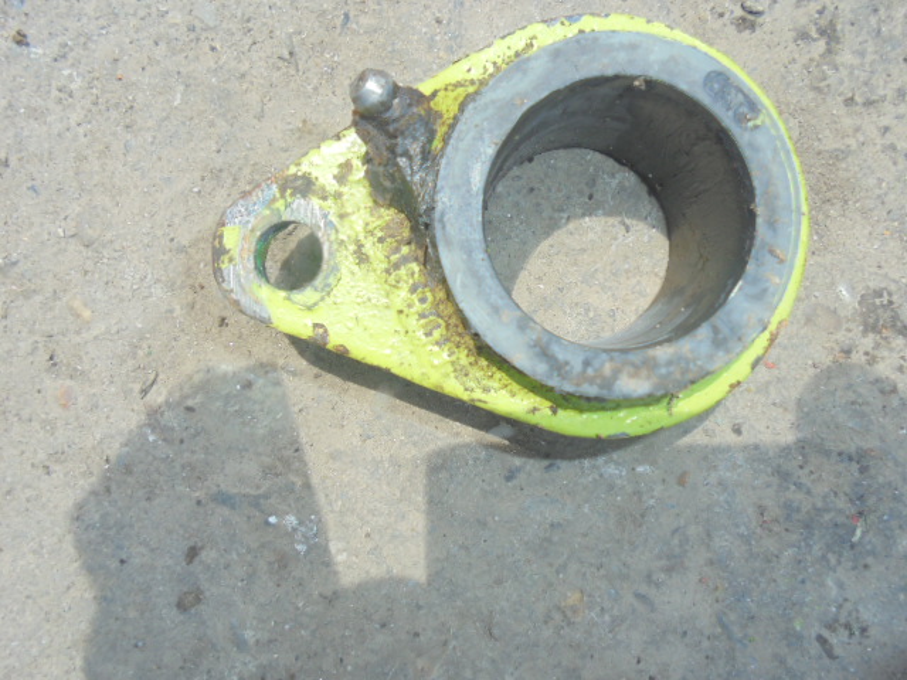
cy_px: 340
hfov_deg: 67.3
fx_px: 681
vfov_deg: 53.1
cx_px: 454
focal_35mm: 26
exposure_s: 1/400
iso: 100
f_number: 3.5
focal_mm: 4.6
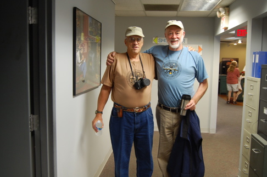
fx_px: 274
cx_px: 135
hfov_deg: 51.9
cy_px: 88
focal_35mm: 37
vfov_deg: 35.9
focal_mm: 24
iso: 500
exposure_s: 1/30
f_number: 4
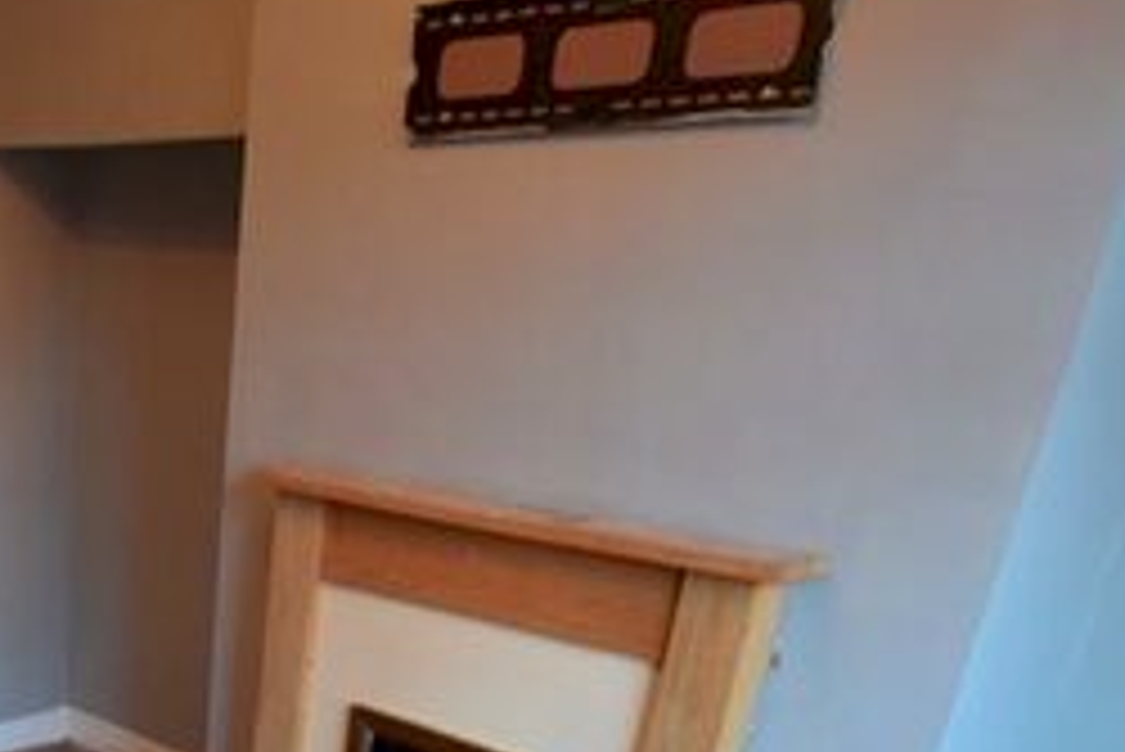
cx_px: 4
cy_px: 914
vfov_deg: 27.8
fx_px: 1313
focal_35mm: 42
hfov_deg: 40.7
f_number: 4
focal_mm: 10
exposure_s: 1/8
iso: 200
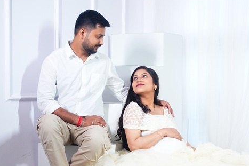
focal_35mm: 74
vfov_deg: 18.3
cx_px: 174
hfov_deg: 27.1
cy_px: 115
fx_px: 512
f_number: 2.8
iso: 2500
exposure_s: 1/80
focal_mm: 50
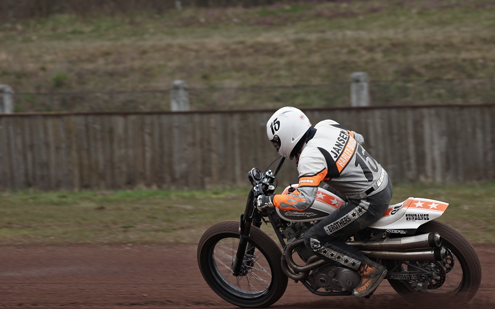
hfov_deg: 6.5
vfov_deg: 4.1
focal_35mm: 322
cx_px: 247
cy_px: 145
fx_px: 4345
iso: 400
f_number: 5
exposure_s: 1/640
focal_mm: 210
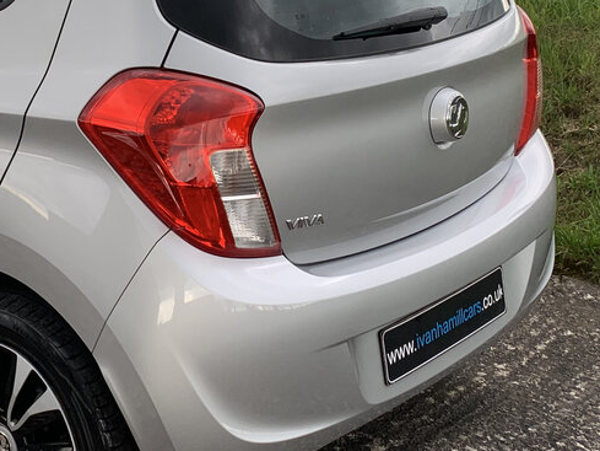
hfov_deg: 27.6
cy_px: 138
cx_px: 64
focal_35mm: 68
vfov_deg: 21.5
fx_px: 1179
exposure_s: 1/212
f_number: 1.8
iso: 25
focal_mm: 4.25
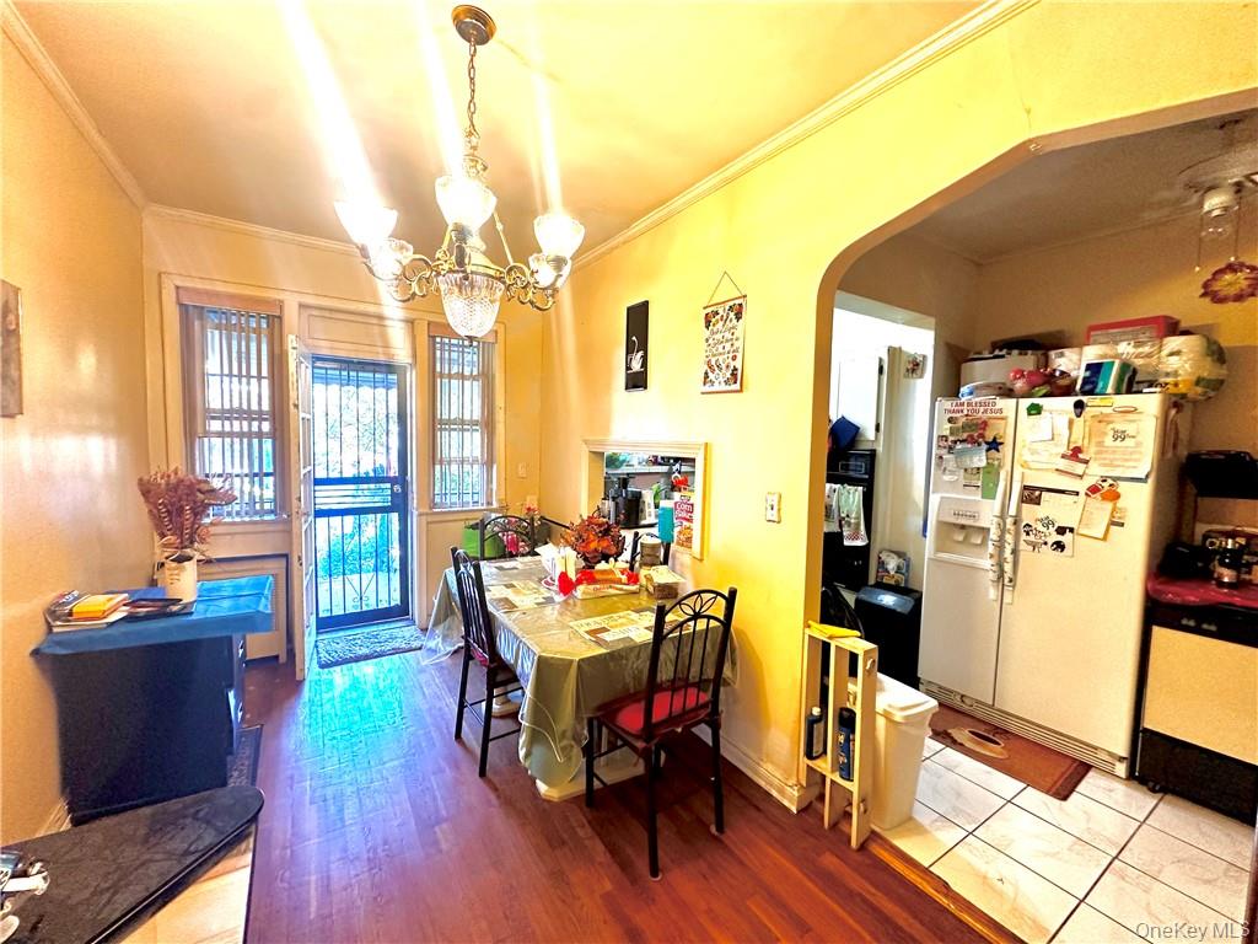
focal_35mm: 14
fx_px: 509
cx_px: 629
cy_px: 472
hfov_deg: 102.1
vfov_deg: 85.7
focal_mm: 2.22
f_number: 2.2
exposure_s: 1/60
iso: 200
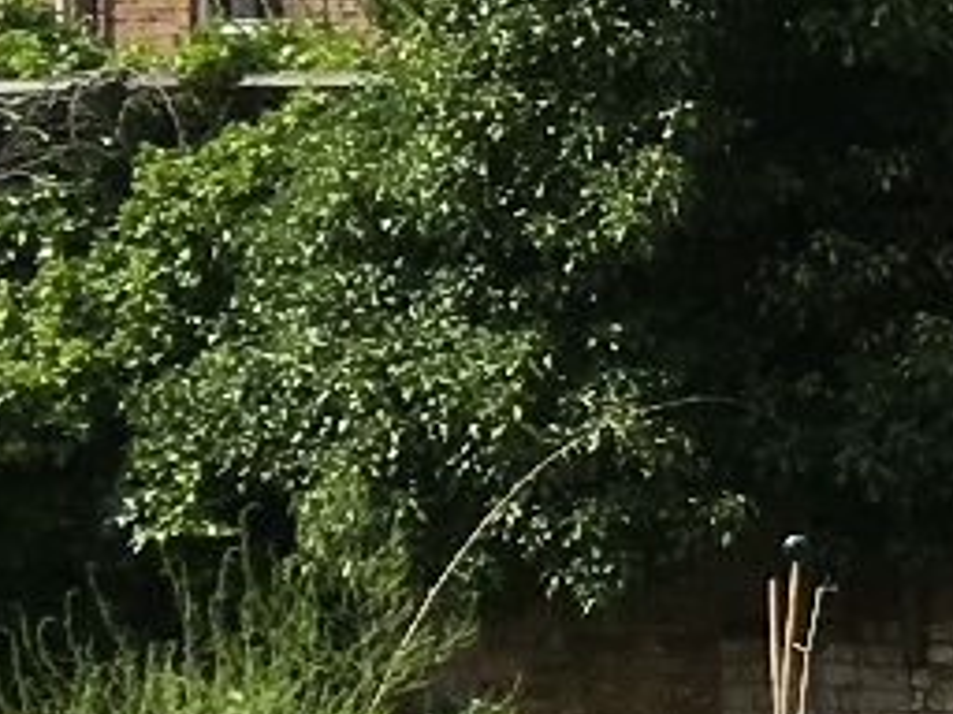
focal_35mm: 228
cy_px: 1380
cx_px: 3395
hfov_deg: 7.1
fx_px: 6277
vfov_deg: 6.3
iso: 25
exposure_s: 1/1166
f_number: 2.2
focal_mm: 4.15
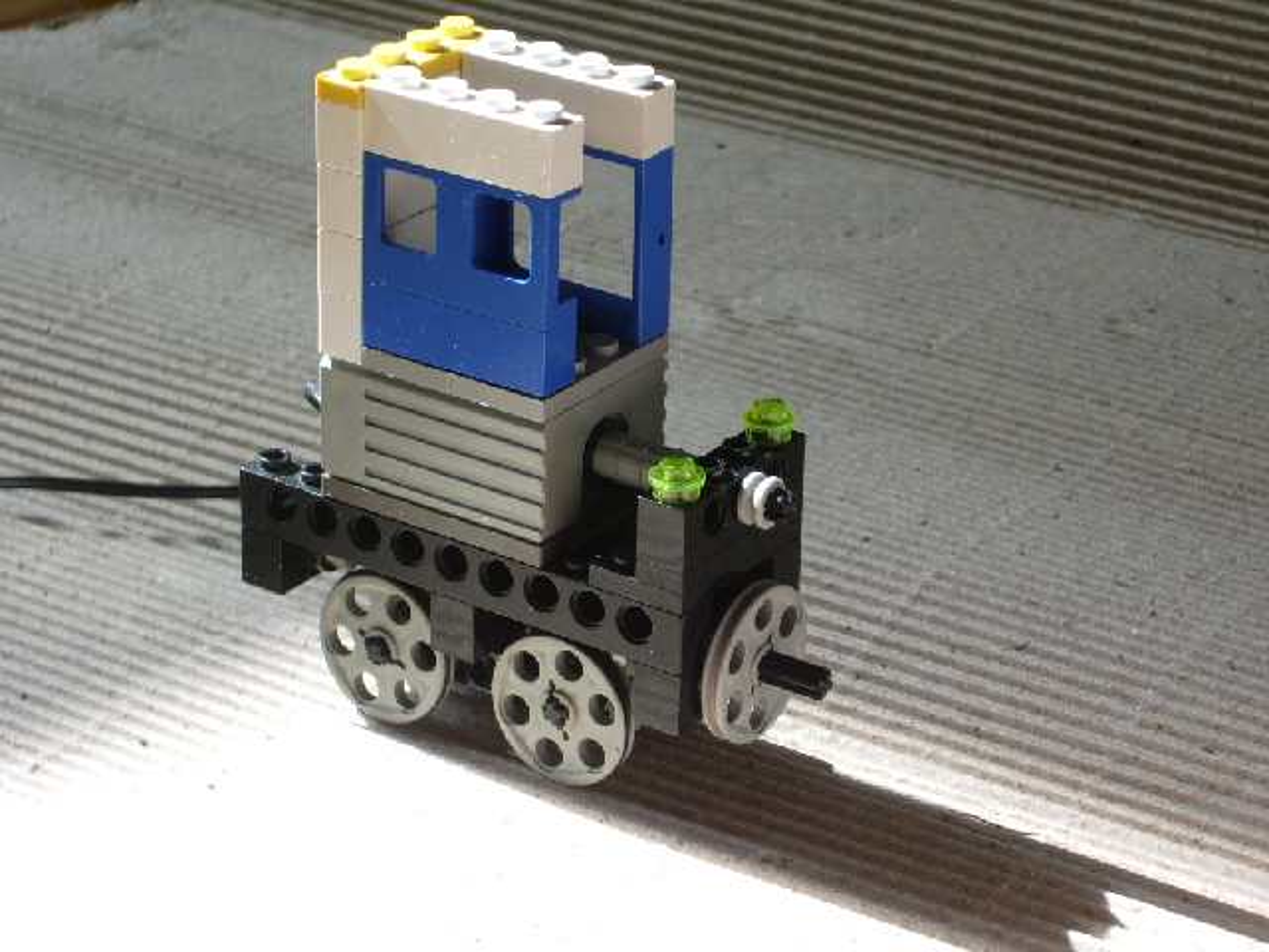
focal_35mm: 89
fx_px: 3263
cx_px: 634
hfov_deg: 22.0
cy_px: 476
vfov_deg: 16.6
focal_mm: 14.6
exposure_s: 1/100
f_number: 4.4
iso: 100
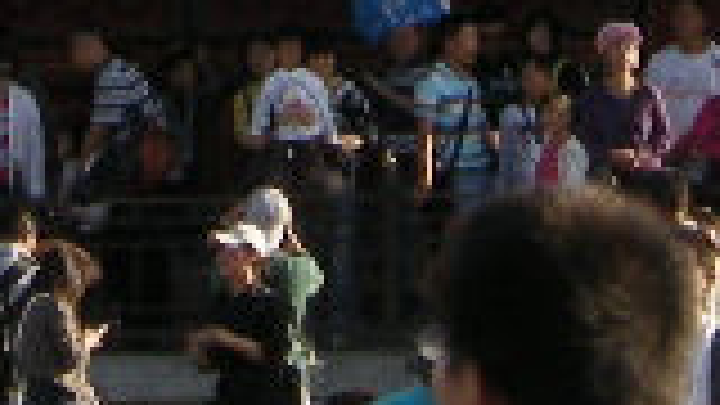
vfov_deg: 3.9
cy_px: -693
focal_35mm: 305
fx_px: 5823
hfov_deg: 7.1
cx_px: 126
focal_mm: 7.5
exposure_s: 1/194
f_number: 4.3
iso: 64
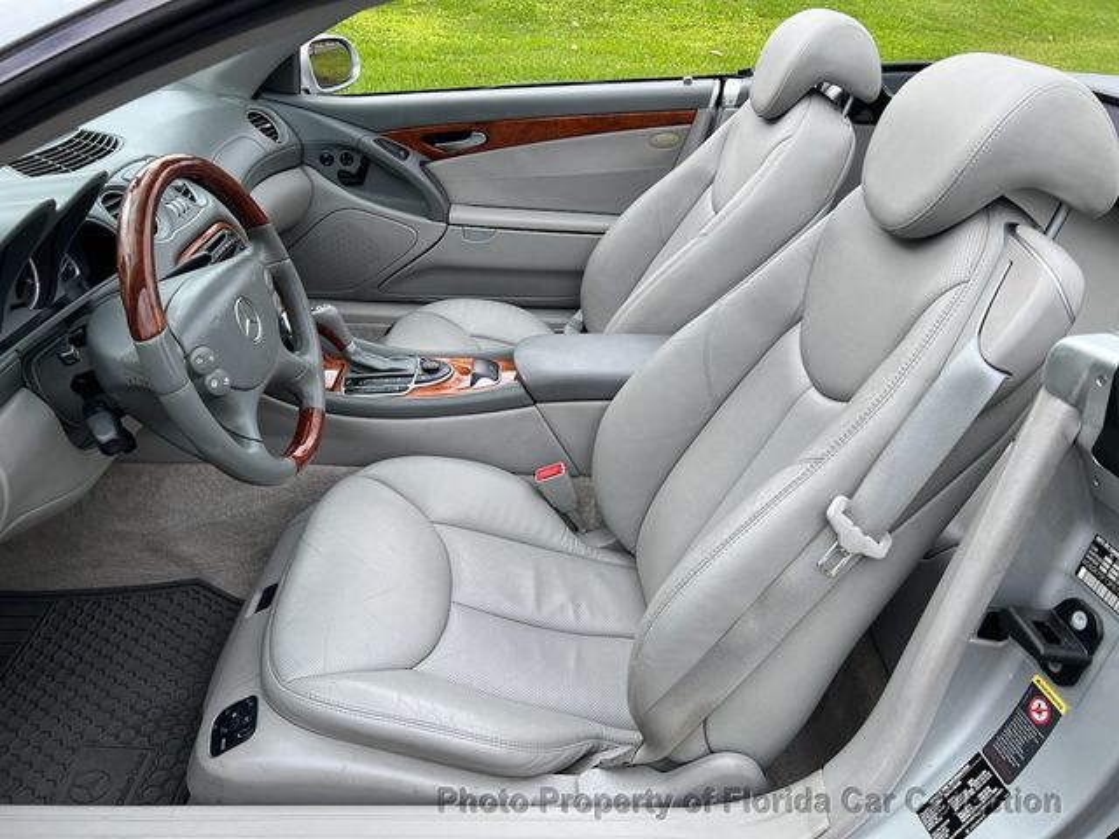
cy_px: 420
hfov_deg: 67.3
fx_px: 840
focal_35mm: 26
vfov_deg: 53.1
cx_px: 560
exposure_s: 1/1597
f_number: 1.5
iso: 50
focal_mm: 5.7
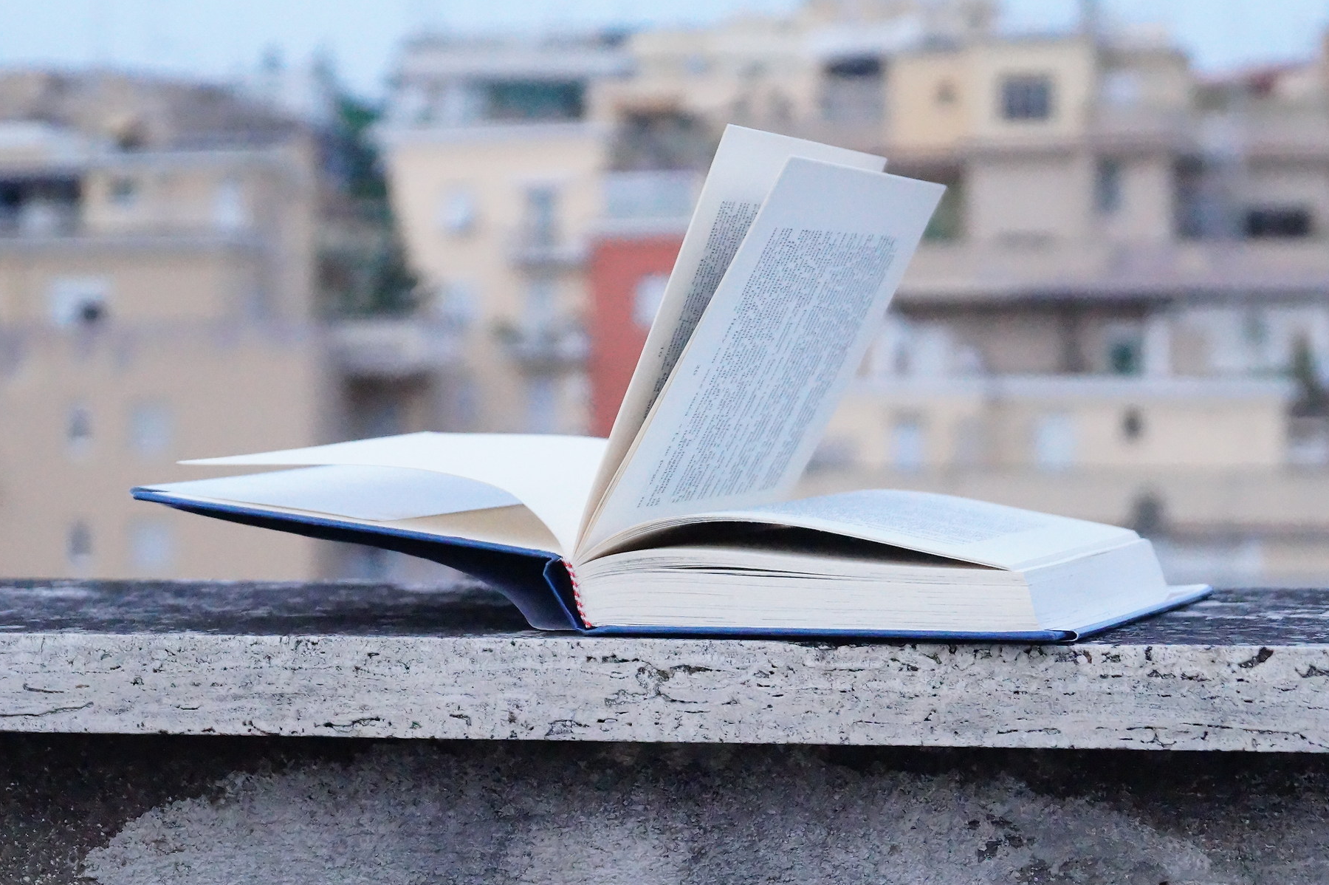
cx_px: 759
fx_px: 3689
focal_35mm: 100
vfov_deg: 13.7
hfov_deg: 20.4
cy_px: 562
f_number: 5.6
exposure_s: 1/4000
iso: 6400
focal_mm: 50
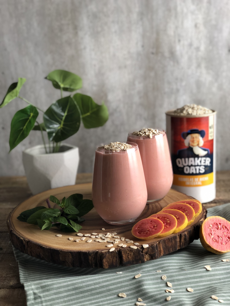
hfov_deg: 28.0
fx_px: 461
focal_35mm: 52
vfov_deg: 36.8
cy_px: 153
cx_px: 115
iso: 50
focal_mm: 6
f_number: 2.4
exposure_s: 1/60
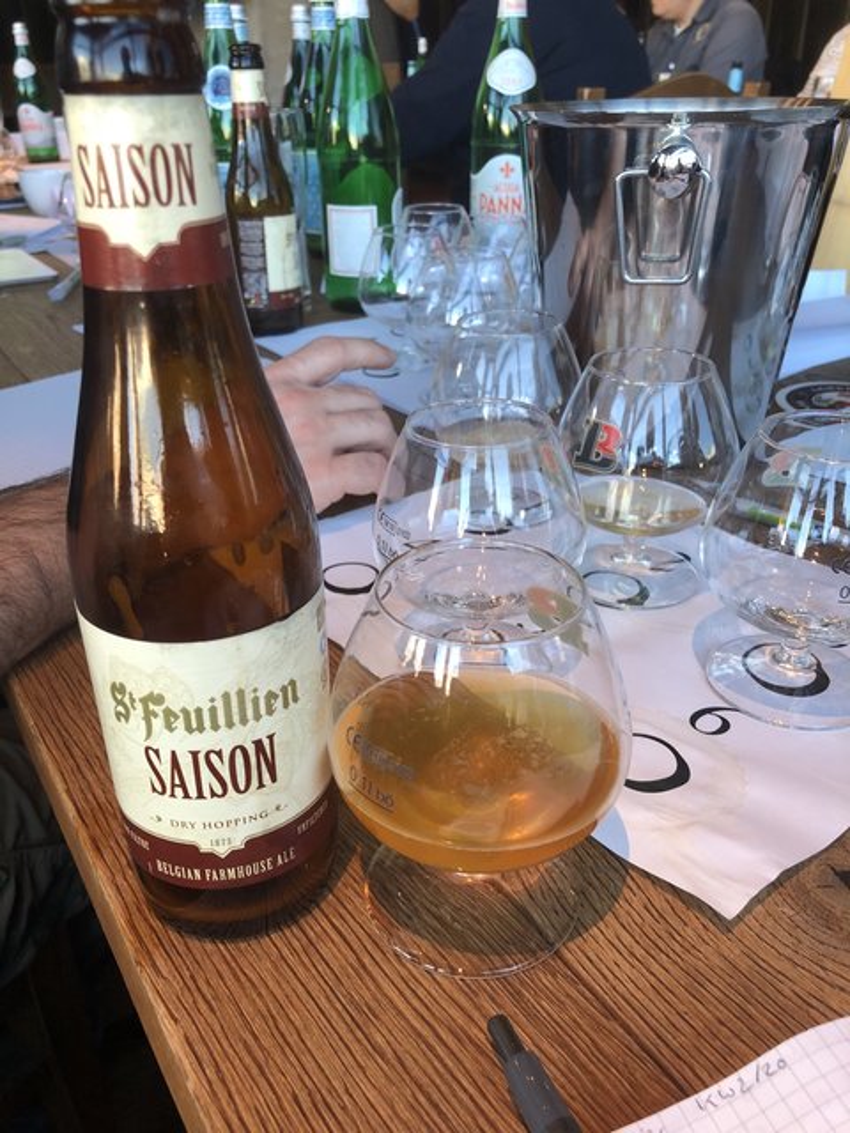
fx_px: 917
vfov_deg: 63.4
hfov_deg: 49.7
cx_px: 425
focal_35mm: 28
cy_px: 566
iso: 40
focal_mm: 4
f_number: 1.8
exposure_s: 1/33
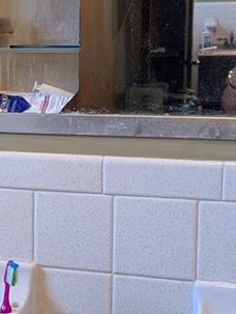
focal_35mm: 95
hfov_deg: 15.0
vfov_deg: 20.6
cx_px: -50
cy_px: 140
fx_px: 862
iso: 190
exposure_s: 1/60
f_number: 1.68
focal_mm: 6.9
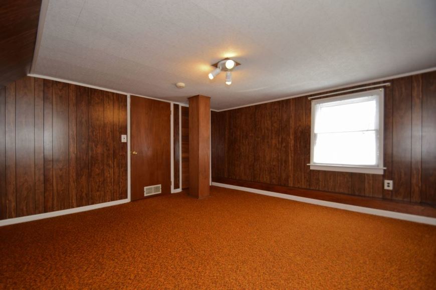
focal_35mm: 15
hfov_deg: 100.4
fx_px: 182
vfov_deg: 77.3
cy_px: 145
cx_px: 218
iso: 125
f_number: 3.5
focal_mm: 10
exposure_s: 1/30
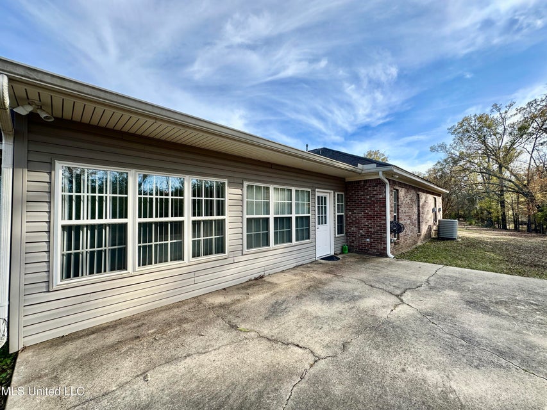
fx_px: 221
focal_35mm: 14
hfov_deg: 102.1
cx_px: 274
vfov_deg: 85.7
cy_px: 205
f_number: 2.2
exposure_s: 1/707
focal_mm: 2.22
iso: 40
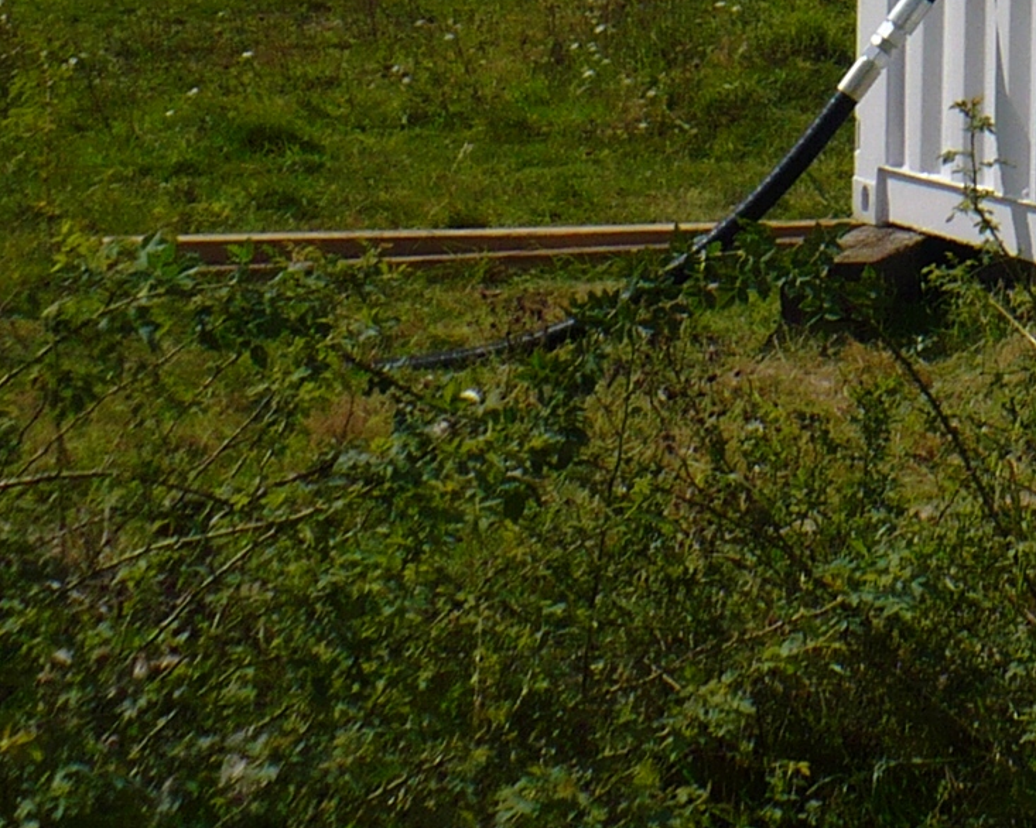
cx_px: 1685
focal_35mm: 133
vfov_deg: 11.2
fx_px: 4077
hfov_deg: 13.4
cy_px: -357
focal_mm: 6.1
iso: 100
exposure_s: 1/500
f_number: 8
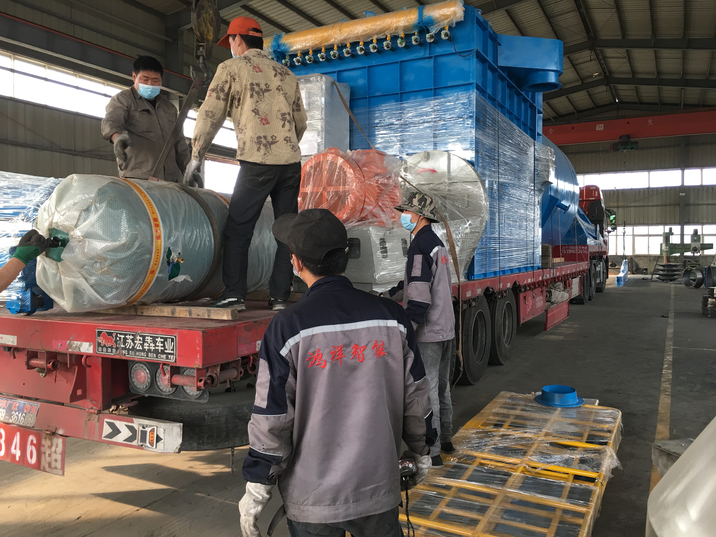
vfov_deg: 48.2
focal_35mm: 29
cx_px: 358
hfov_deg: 61.7
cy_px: 268
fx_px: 600
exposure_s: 1/33
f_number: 2.2
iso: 32
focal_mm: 4.15
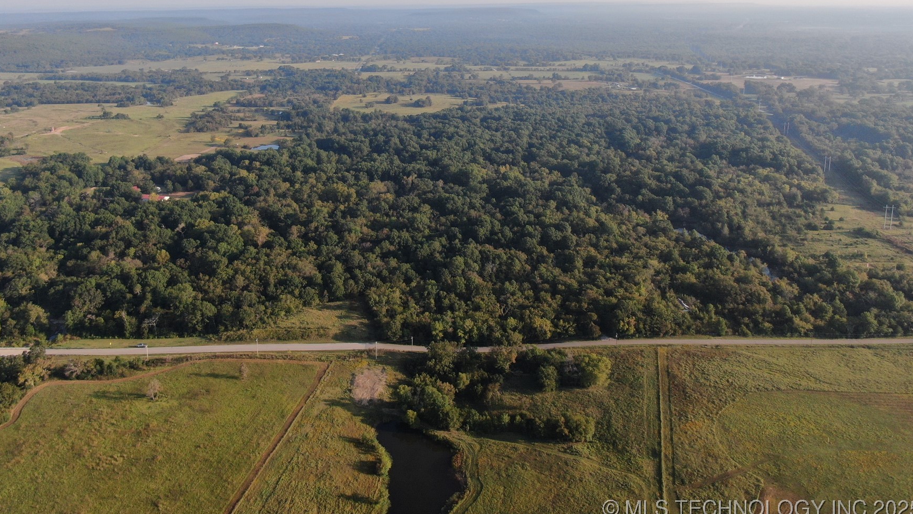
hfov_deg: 66.0
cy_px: 151
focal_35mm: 29
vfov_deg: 39.5
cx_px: 420
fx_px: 702
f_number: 2.8
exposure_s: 1/800
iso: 110
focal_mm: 4.39
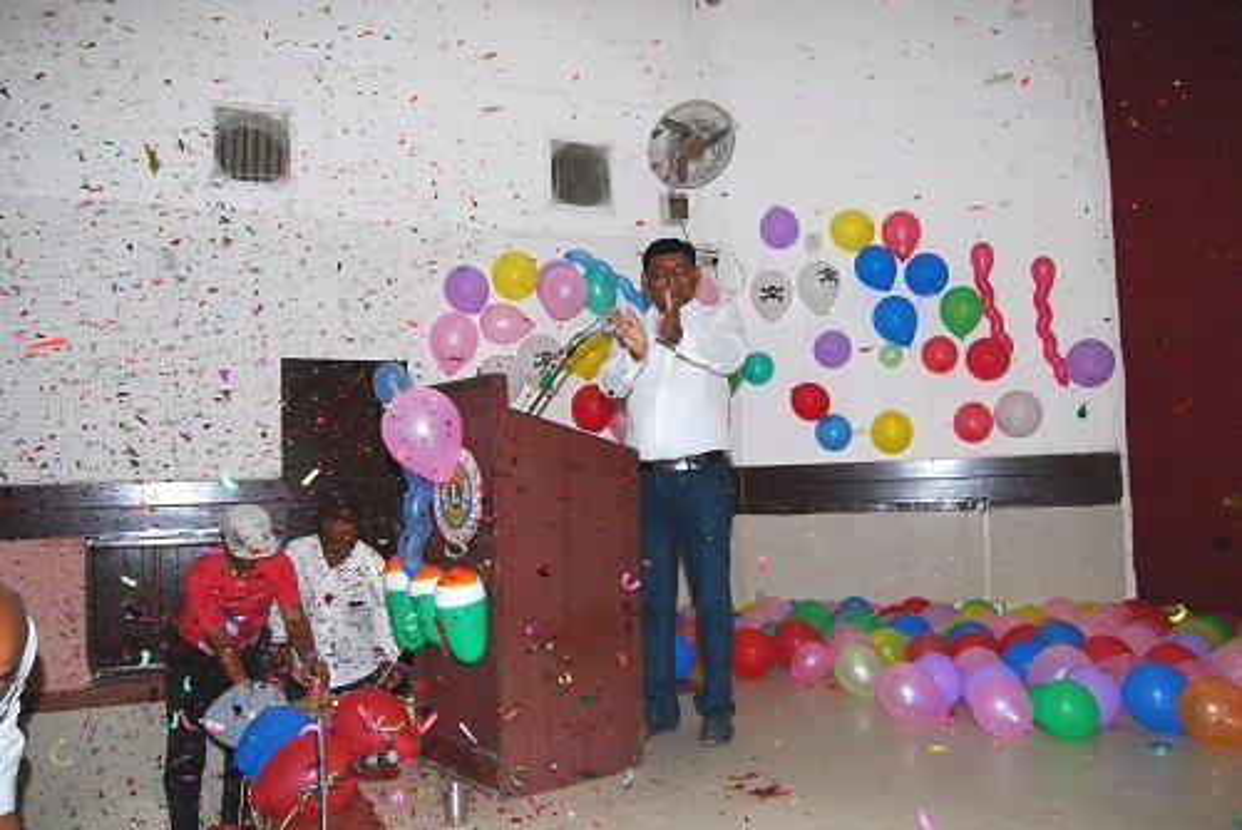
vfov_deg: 48.0
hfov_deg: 67.4
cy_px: 415
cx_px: 621
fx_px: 932
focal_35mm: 27
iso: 400
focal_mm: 18
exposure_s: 1/100
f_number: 6.3
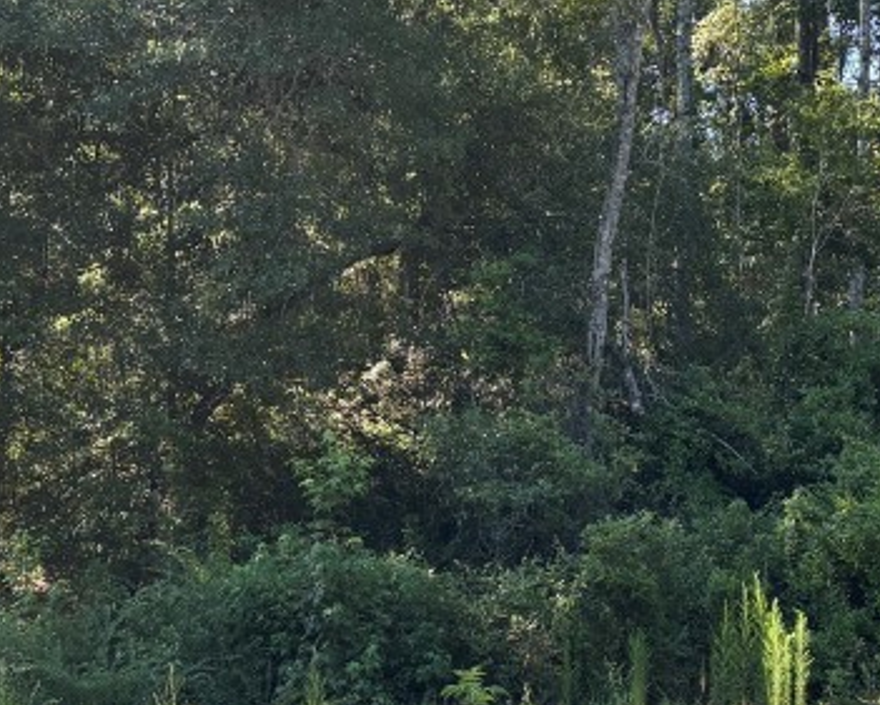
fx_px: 1928
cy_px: 341
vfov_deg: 20.7
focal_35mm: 74
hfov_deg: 25.7
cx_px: 469
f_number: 1.6
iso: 50
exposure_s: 1/397
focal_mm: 5.96
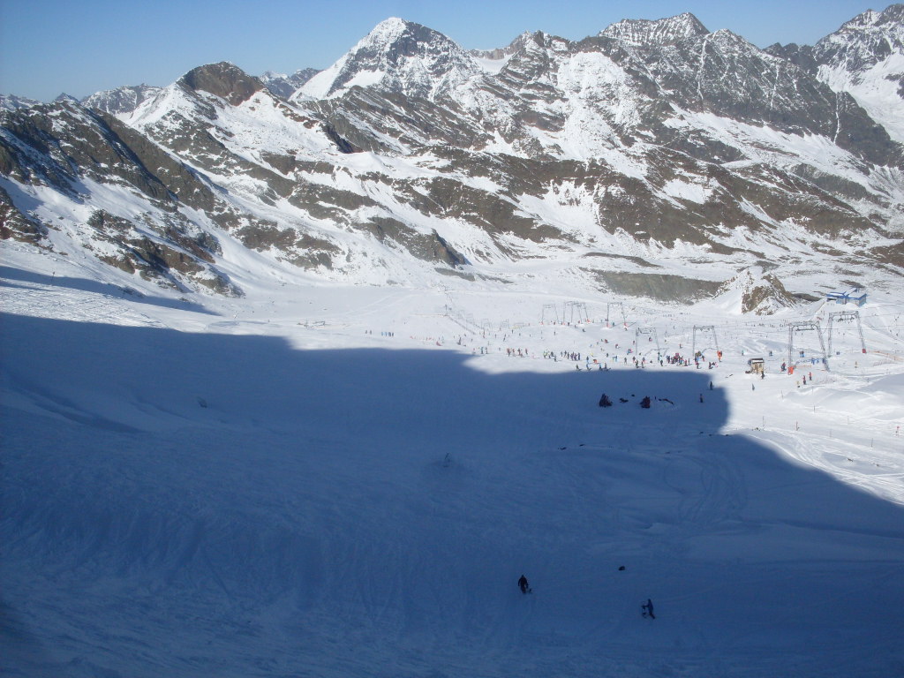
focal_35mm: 38
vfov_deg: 37.7
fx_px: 992
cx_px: 452
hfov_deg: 49.0
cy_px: 339
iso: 80
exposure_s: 1/500
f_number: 8.4
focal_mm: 6.3
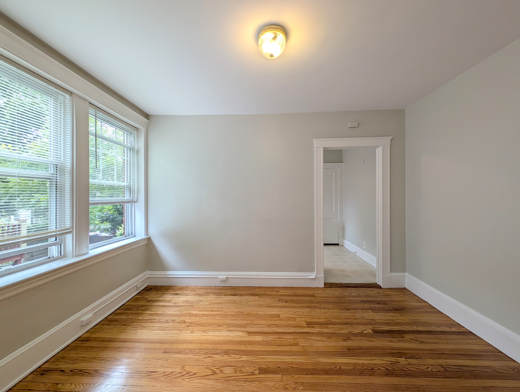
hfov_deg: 110.5
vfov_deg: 94.6
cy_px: 196
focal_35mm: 12
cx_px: 260
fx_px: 181
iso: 54
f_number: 1.95
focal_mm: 2.23
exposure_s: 1/120
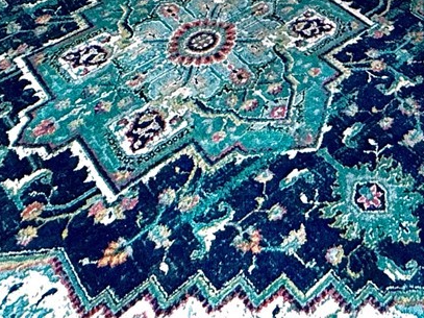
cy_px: -297
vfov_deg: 18.6
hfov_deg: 32.8
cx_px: 397
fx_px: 673
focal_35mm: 55
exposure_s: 1/120
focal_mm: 2.22
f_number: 2.2
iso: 250
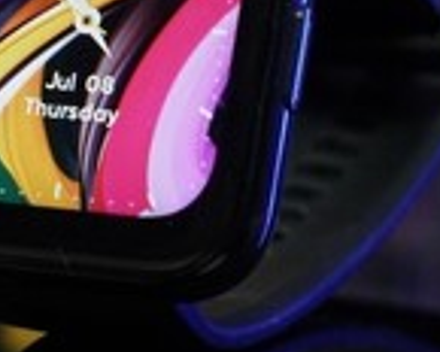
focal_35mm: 281
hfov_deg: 6.9
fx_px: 3659
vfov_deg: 5.5
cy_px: 29
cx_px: 109
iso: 4000
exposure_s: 1/160
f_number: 8
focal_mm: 70
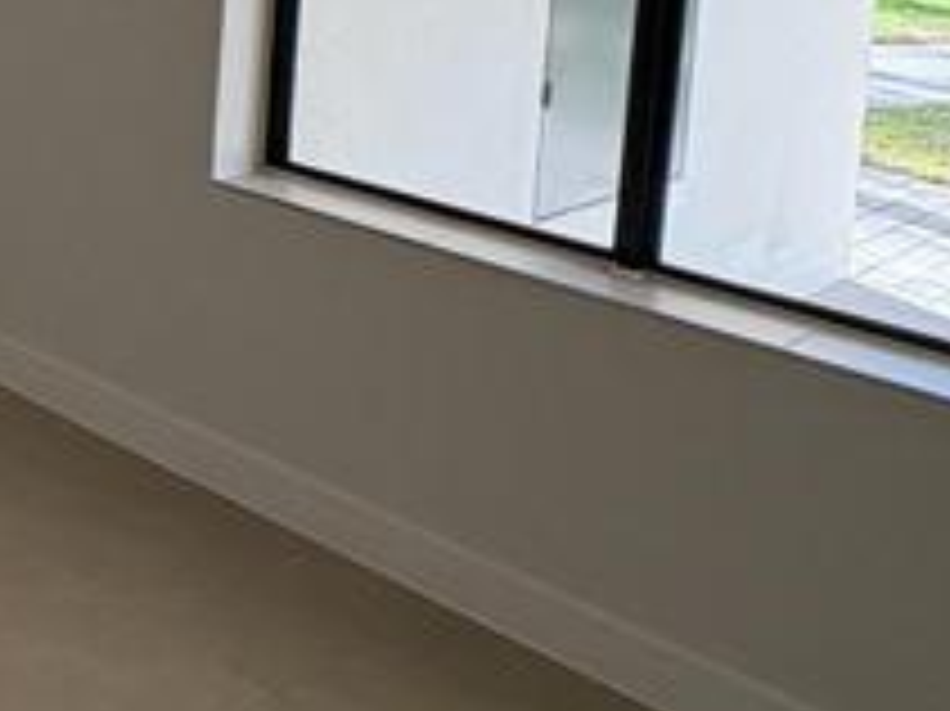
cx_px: -477
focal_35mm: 53
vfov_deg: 25.2
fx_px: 1454
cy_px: -99
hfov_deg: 26.3
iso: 125
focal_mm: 2.22
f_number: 2.2
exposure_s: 1/99
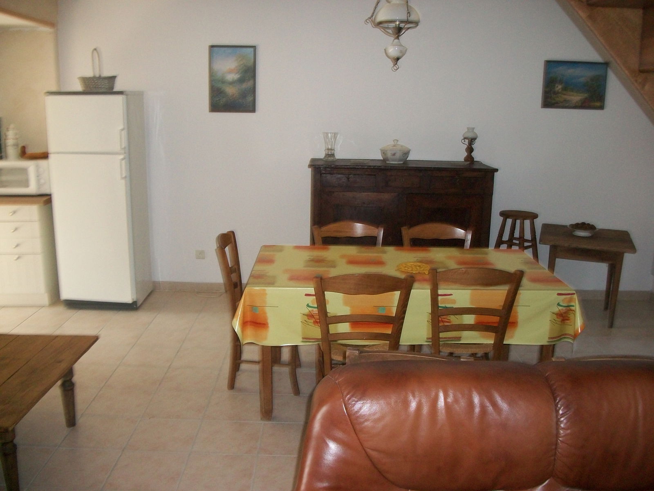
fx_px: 605
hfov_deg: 56.8
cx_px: 327
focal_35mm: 32
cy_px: 246
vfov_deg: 44.2
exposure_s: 1/60
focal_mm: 5.7
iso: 200
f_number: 2.9
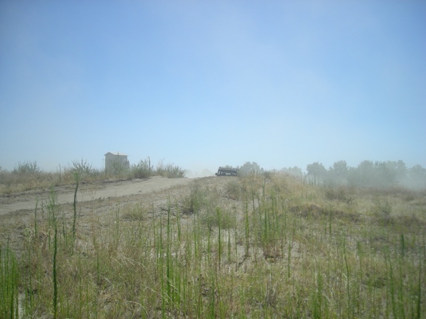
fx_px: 431
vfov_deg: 40.7
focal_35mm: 35
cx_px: 213
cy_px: 160
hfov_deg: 52.6
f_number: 5.7
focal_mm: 5.7
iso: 50
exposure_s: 1/344
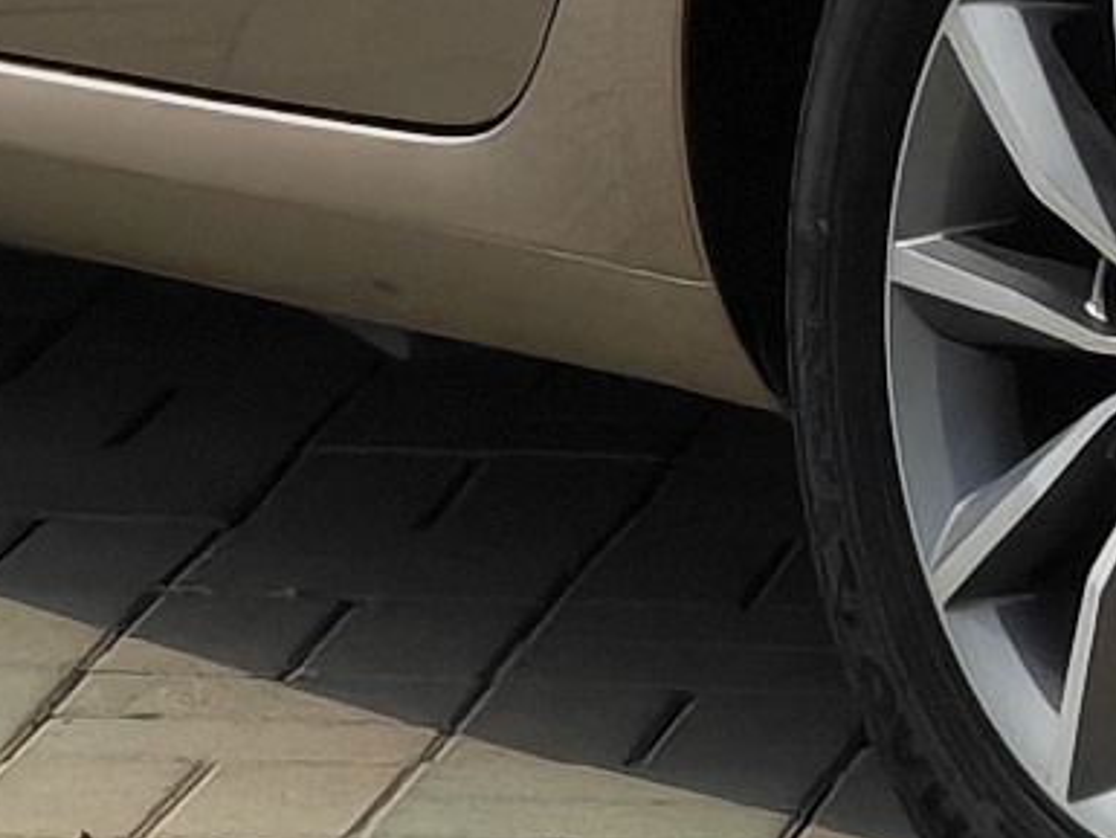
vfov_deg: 3.5
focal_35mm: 412
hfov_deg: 4.8
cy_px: -1374
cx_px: 1788
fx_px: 13287
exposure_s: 1/1400
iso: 50
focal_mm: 6.38
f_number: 2.4
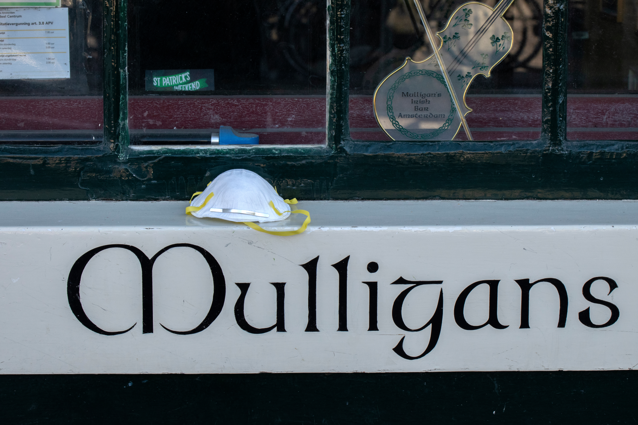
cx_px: 319
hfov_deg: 19.5
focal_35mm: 105
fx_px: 1861
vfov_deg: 13.0
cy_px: 212
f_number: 8
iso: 640
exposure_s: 1/250
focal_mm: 70
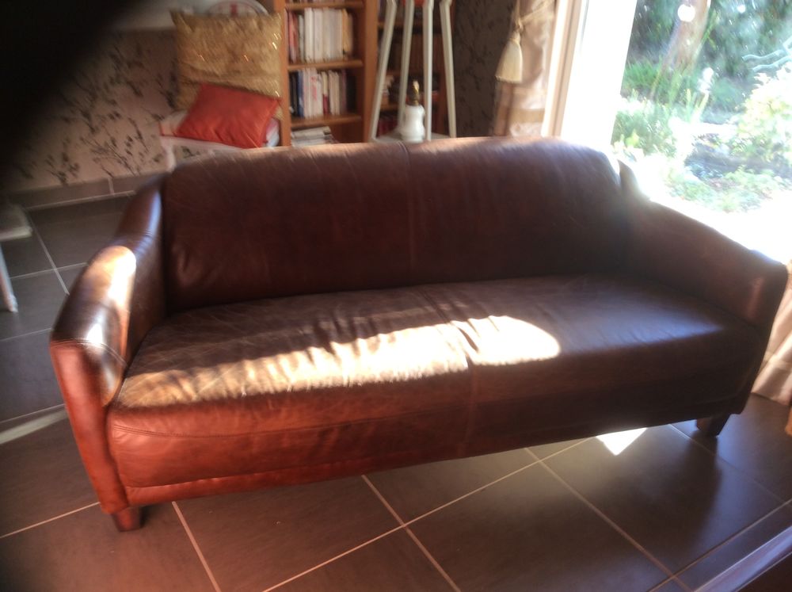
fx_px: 731
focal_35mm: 32
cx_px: 396
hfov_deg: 56.9
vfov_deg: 44.1
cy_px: 296
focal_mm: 3.3
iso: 32
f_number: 2.4
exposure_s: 1/25
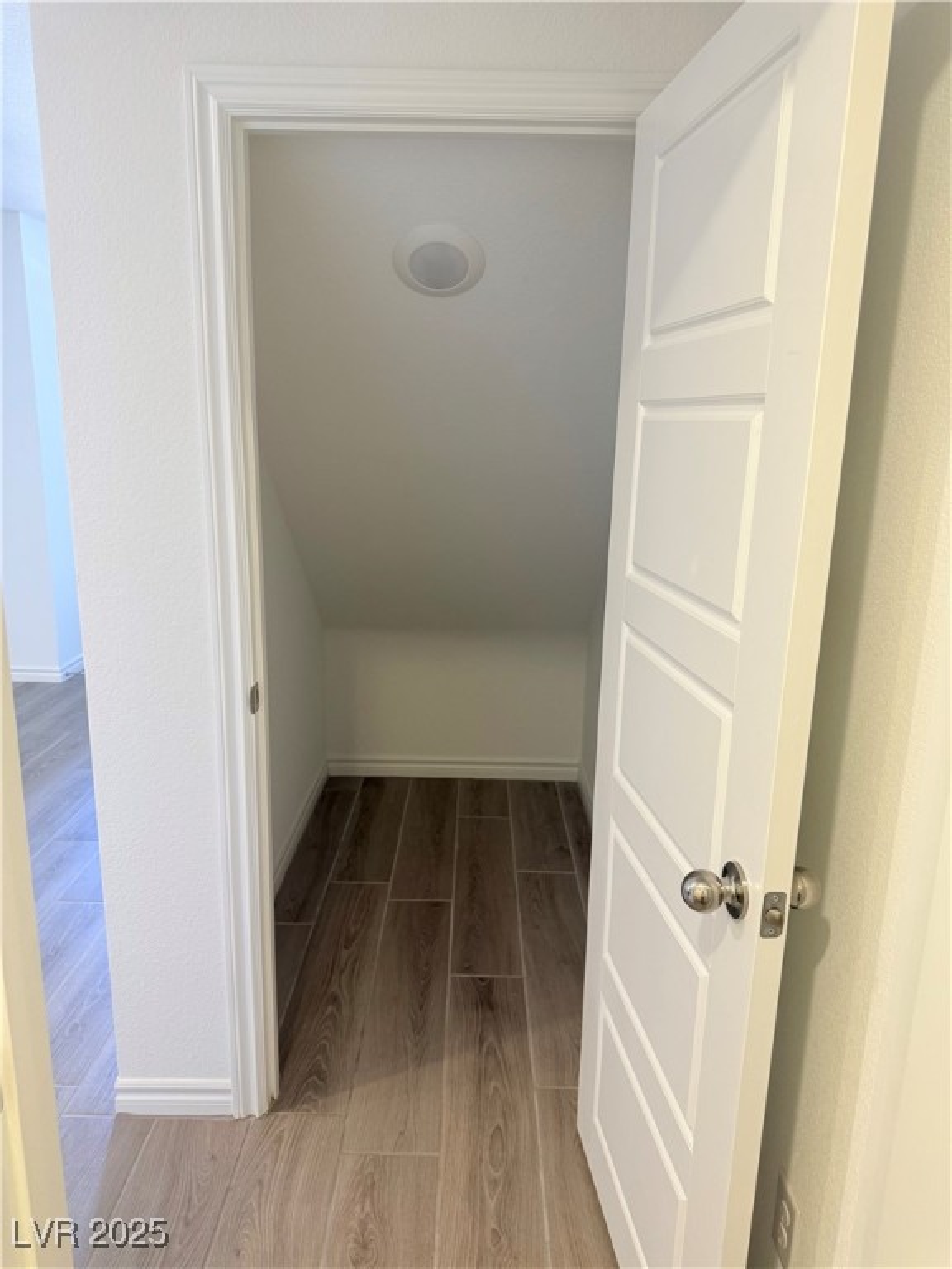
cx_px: 476
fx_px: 880
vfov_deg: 71.6
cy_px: 634
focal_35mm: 24
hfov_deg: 56.8
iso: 160
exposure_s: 1/60
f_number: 1.78
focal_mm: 6.76
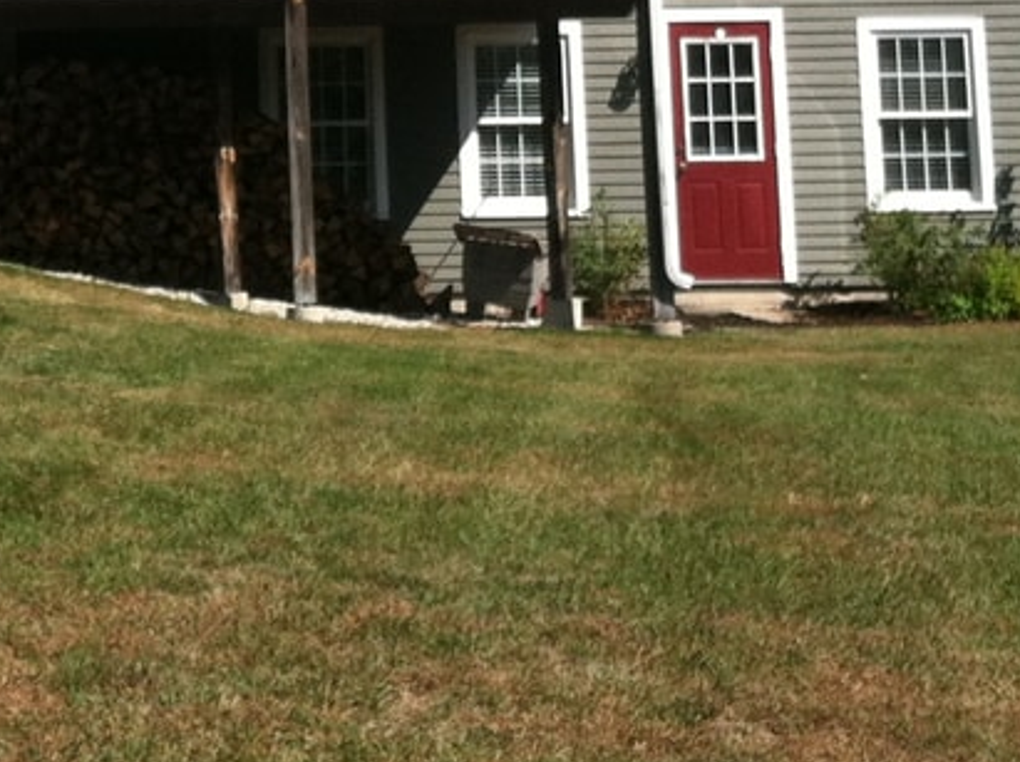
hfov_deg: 17.0
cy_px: -320
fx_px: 3354
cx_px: 73
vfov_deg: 12.4
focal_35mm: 114
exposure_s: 1/1304
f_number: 2.8
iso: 80
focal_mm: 3.85
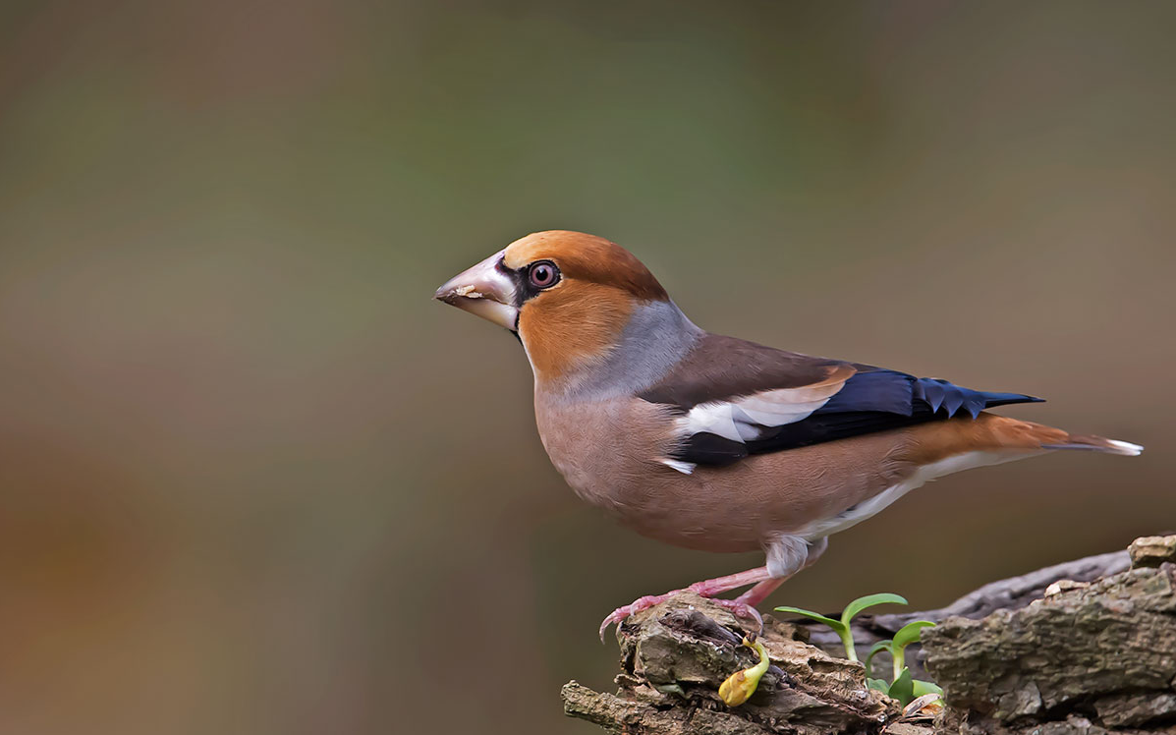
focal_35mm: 512
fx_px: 16409
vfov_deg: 2.6
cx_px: 588
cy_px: 357
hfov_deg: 4.1
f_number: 7.1
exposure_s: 1/1000
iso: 2500
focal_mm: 500
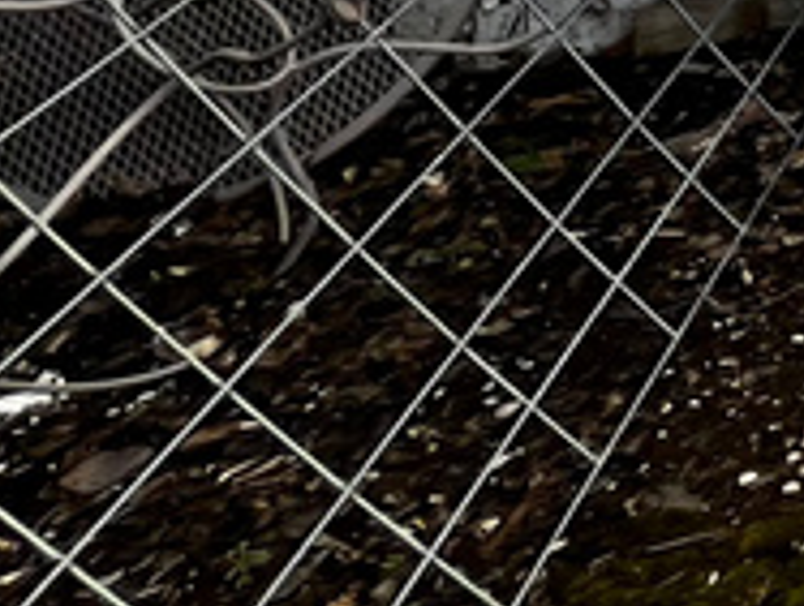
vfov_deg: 15.2
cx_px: 2051
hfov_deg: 14.1
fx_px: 1652
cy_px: -718
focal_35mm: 71
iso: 32
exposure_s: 1/215
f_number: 1.8
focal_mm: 1.57
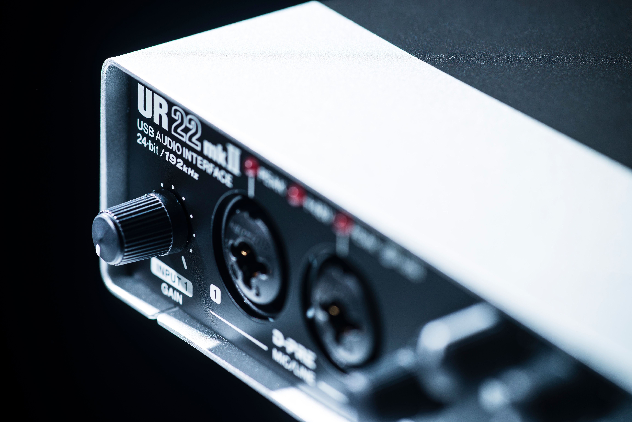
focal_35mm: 150
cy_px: 211
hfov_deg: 13.7
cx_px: 316
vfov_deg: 9.2
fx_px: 2634
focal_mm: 150
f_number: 4.5
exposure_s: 1/160
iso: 50
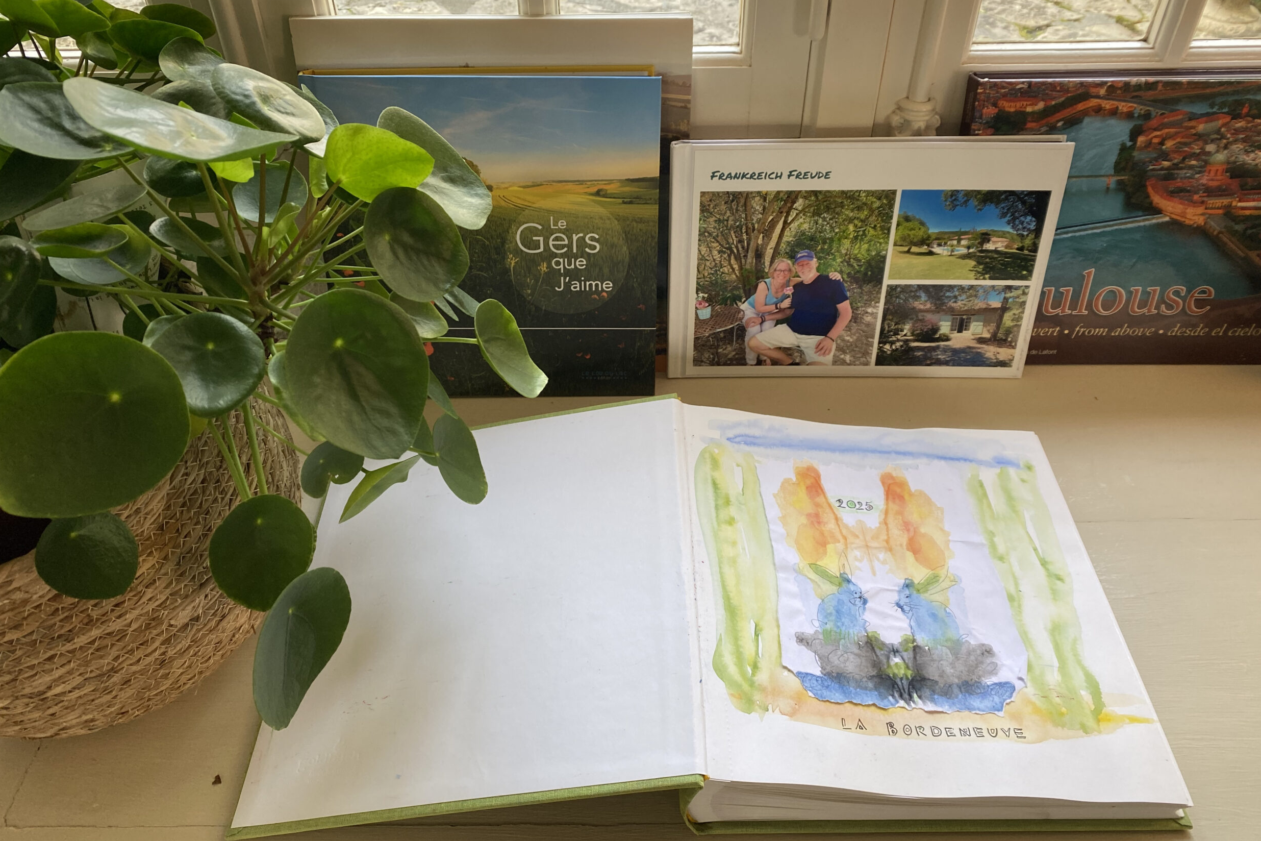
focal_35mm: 28
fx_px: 981
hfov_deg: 65.5
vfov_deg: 46.4
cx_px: 646
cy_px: 392
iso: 100
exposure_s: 1/121
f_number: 1.8
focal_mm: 4.25
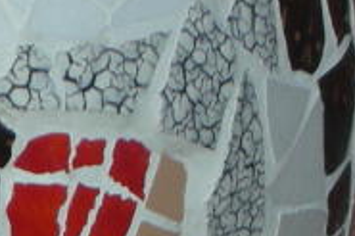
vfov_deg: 2.8
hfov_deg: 4.1
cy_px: 117
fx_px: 4877
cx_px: -380
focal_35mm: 495
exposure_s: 1/120
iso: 65
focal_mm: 14.3
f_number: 4.8
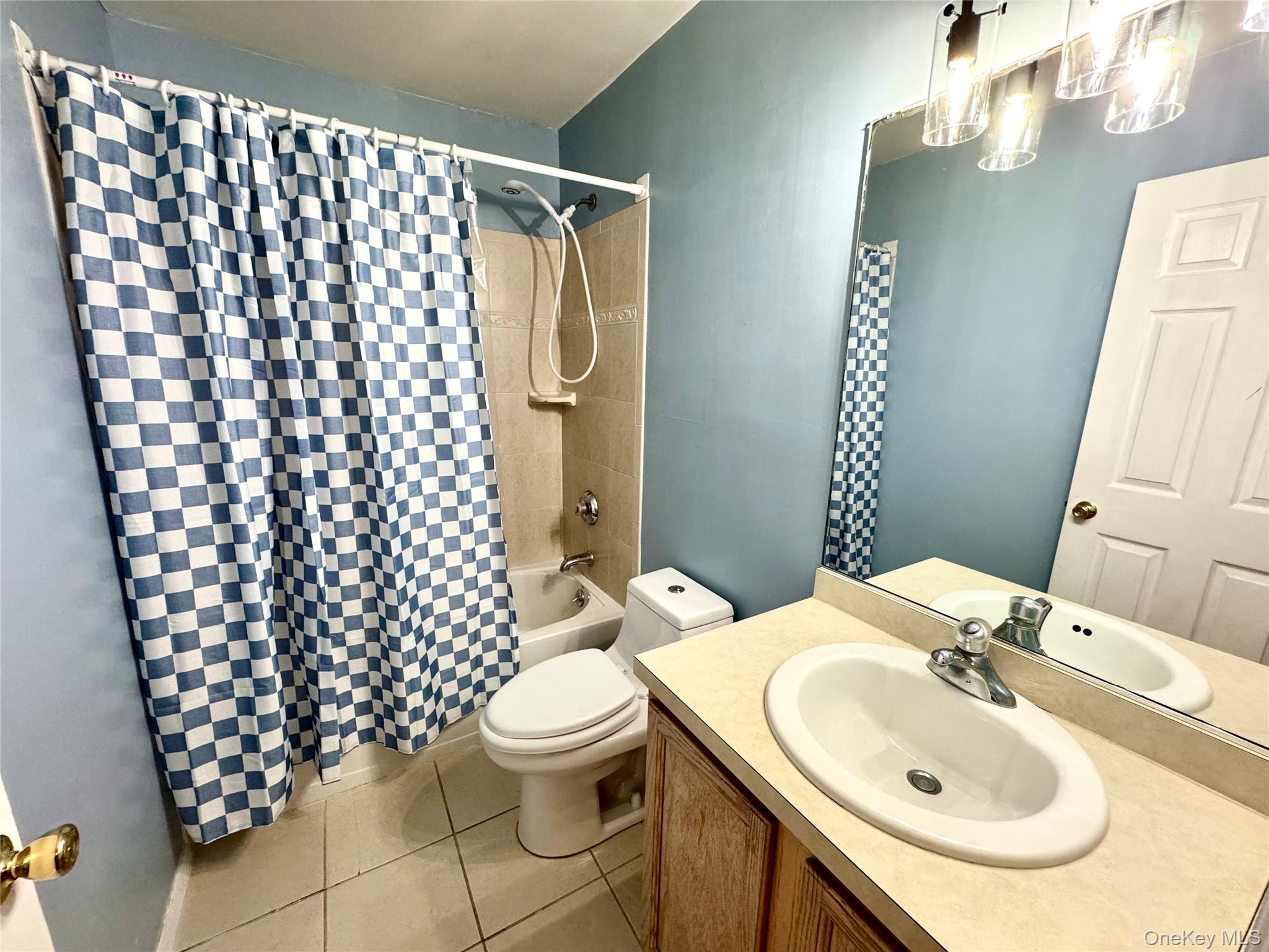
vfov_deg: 85.7
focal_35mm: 14
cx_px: 634
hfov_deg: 102.1
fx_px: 513
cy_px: 476
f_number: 2.2
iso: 250
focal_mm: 2.22
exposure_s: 1/60
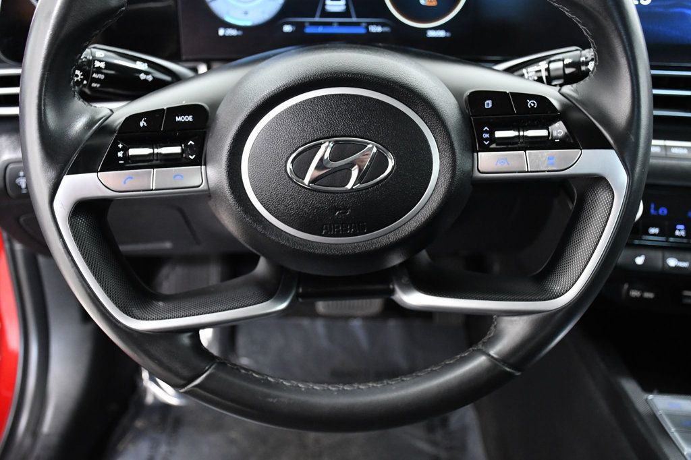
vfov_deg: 33.4
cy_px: 230
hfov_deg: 48.5
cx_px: 346
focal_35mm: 40
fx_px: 767
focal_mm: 27
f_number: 4.5
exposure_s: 1/80
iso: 2500
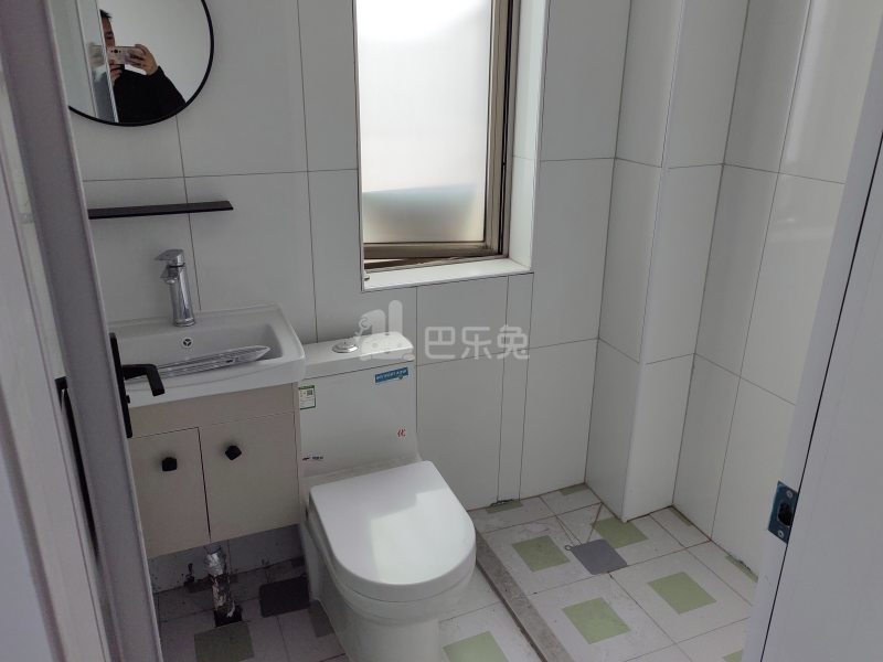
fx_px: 689
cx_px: 442
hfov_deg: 65.3
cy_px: 331
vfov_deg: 51.4
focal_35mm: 27
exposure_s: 1/180
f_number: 1.9
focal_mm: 5.52
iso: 50
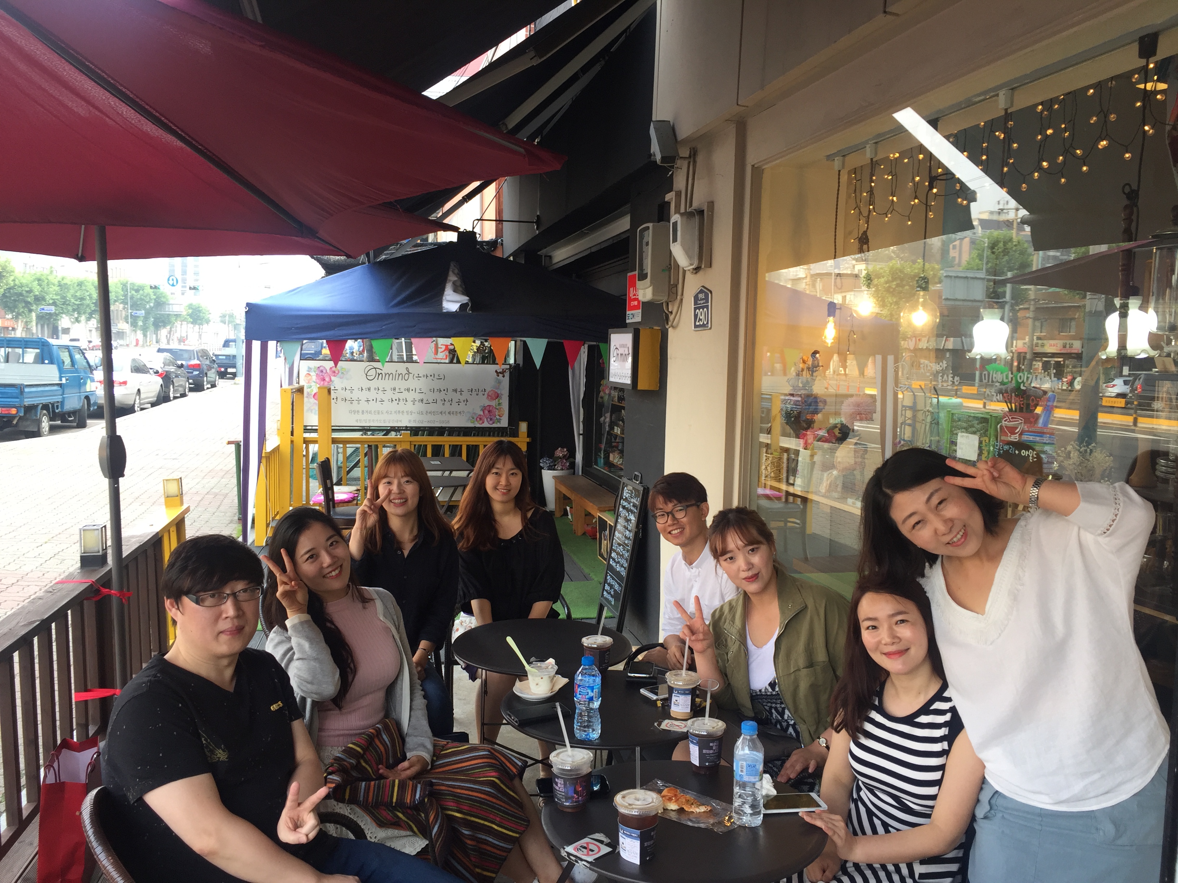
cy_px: 442
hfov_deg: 61.7
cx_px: 589
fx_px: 987
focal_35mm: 29
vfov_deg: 48.2
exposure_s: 1/60
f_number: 2.2
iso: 32
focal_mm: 4.15
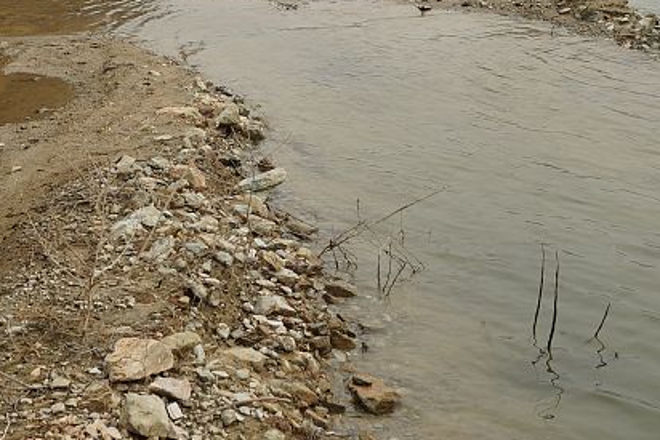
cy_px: -11
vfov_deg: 13.2
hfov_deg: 20.0
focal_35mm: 102
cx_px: 293
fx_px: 1871
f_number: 6.3
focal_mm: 35
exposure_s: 1/100
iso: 100
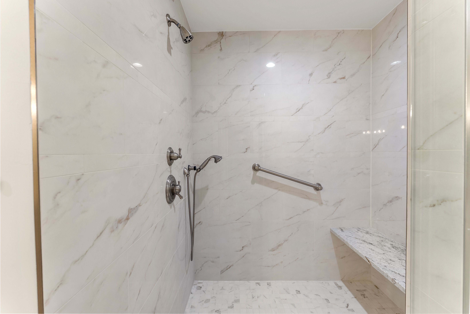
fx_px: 183
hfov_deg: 104.2
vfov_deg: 81.3
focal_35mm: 14
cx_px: 235
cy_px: 157
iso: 250
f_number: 8
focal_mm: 14
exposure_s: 1/2
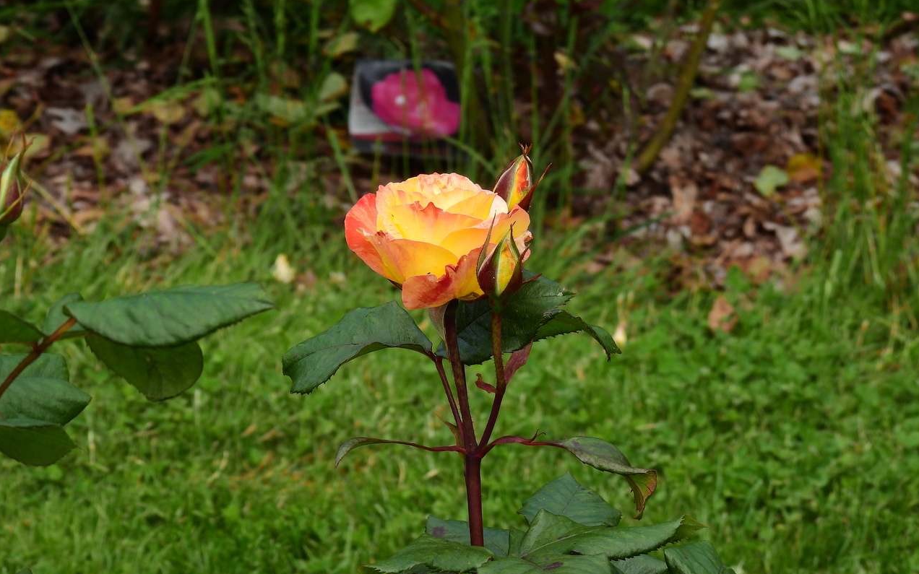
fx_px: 4007
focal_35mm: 160
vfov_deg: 8.2
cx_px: 460
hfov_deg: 13.1
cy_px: 272
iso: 100
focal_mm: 26.8
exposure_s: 1/640
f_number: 4.5
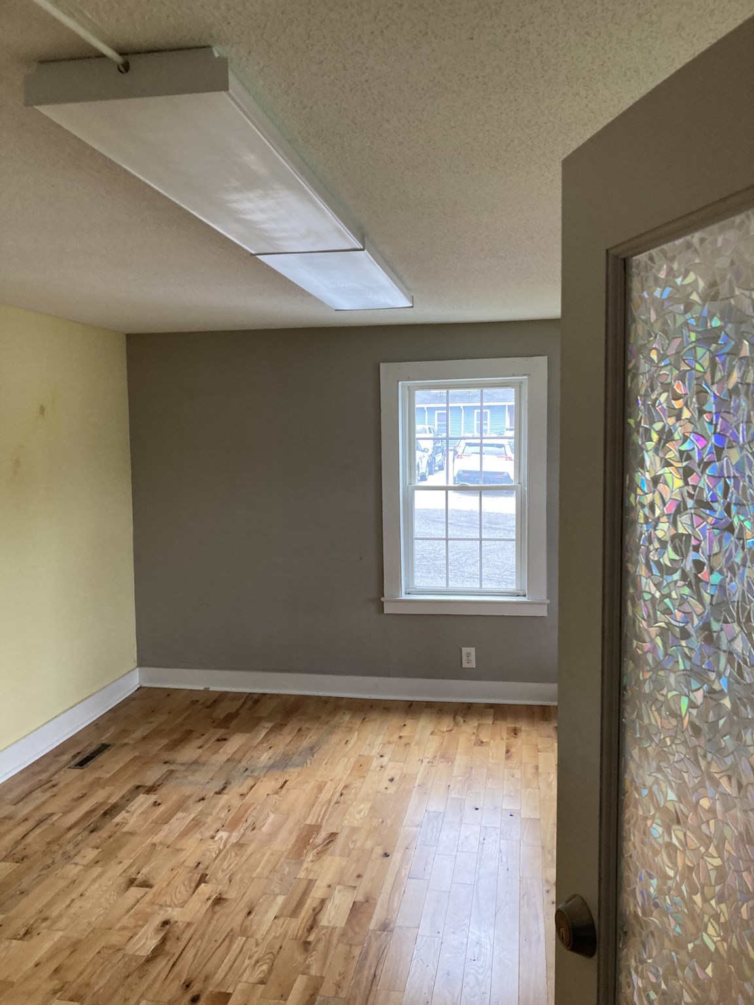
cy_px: 502
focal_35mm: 28
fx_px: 813
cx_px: 377
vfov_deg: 63.4
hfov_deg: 49.7
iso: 100
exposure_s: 1/60
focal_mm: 3.99
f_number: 1.8
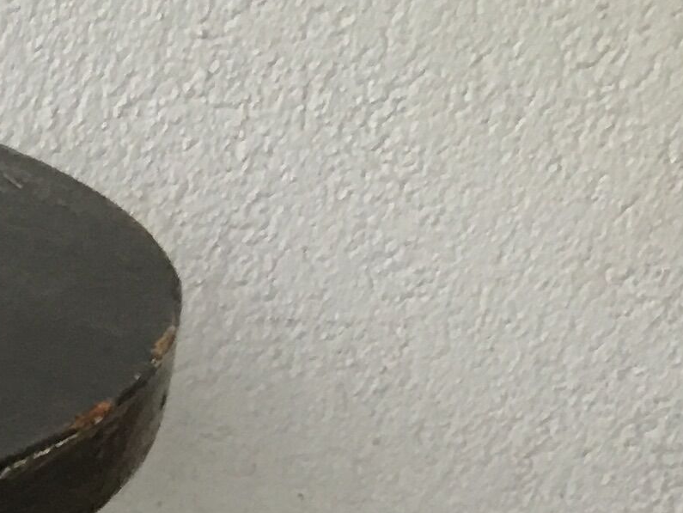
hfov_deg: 11.6
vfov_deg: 9.3
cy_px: 1119
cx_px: -832
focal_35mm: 147
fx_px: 2902
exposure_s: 1/17
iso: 32
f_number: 2.2
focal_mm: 4.15
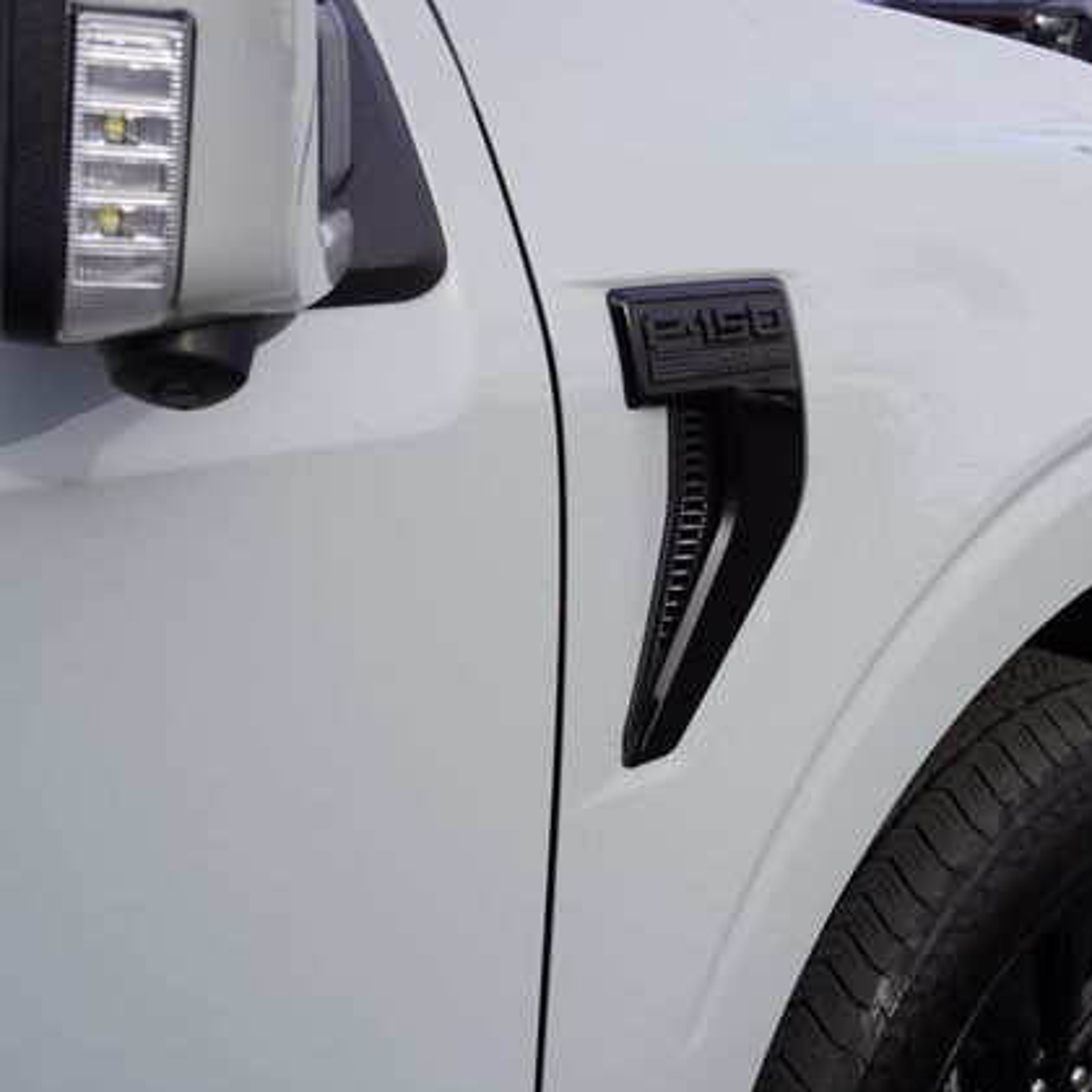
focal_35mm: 49
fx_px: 1736
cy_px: 554
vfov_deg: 34.9
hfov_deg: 34.7
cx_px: 707
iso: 100
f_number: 8
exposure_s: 1/100
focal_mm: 25
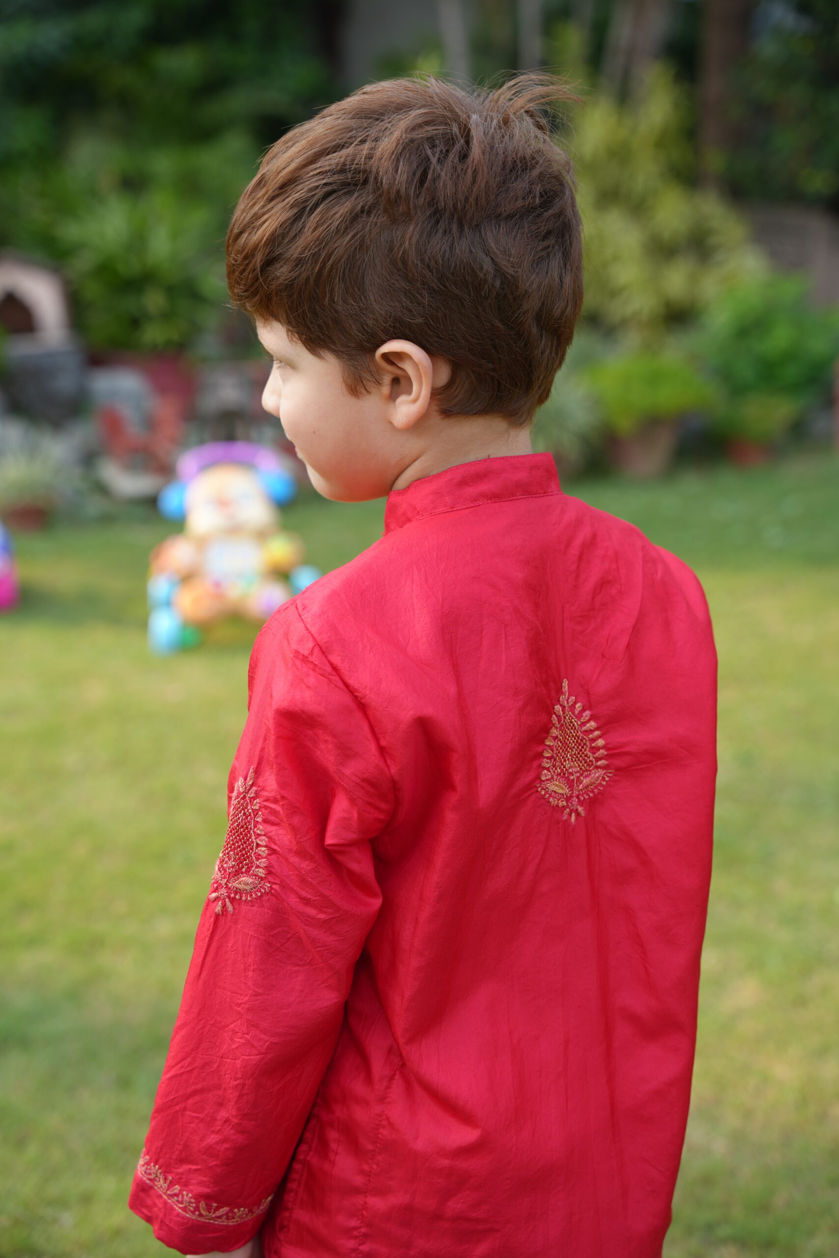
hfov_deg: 23.3
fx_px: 2038
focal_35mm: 58
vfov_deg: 34.3
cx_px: 420
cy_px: 629
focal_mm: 58.3
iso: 100
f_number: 4
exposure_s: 1/200
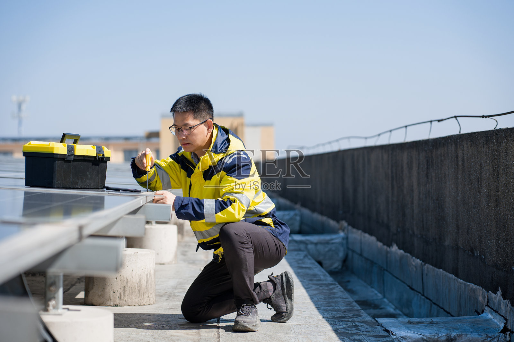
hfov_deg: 23.9
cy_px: 171
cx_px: 257
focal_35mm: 85
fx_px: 1214
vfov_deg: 16.1
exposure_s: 1/2000
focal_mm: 85
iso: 100
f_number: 3.2
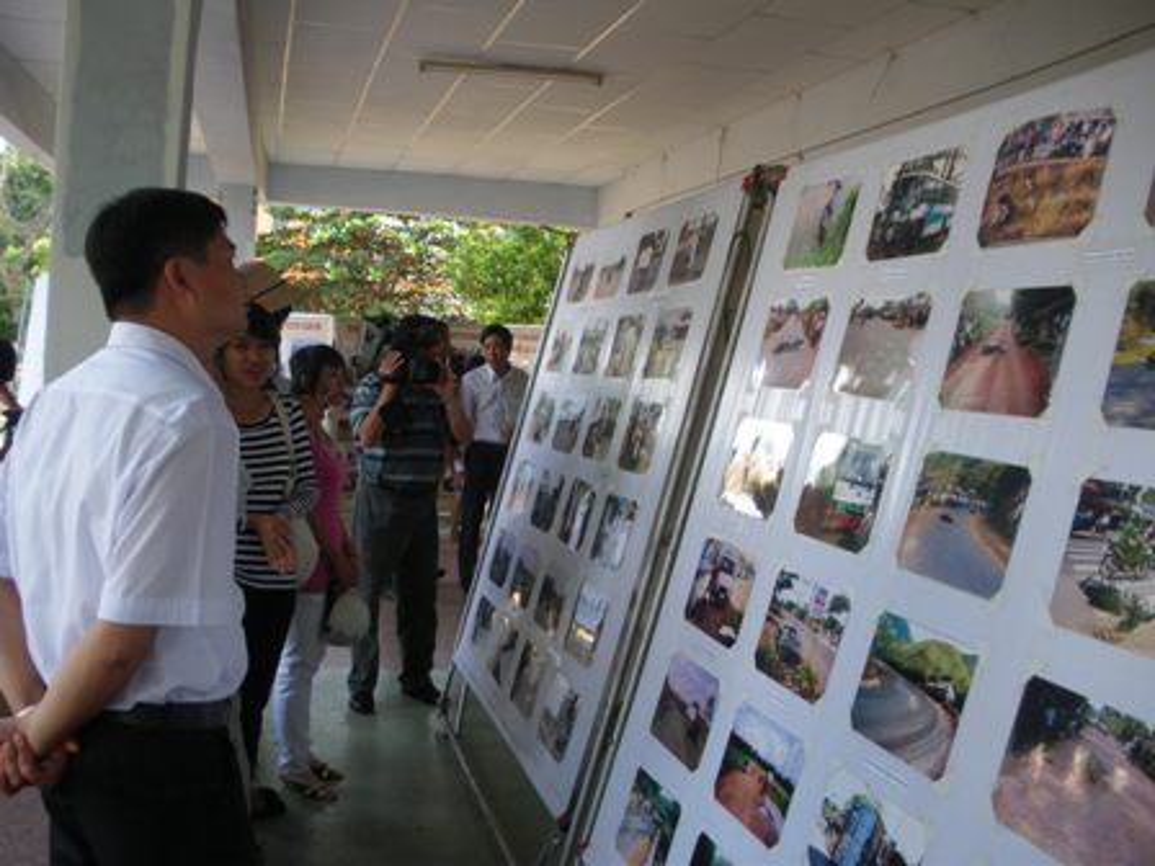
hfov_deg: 51.4
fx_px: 1201
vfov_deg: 39.7
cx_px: 578
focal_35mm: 36
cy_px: 433
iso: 80
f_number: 3.5
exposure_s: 1/60
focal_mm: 6.3
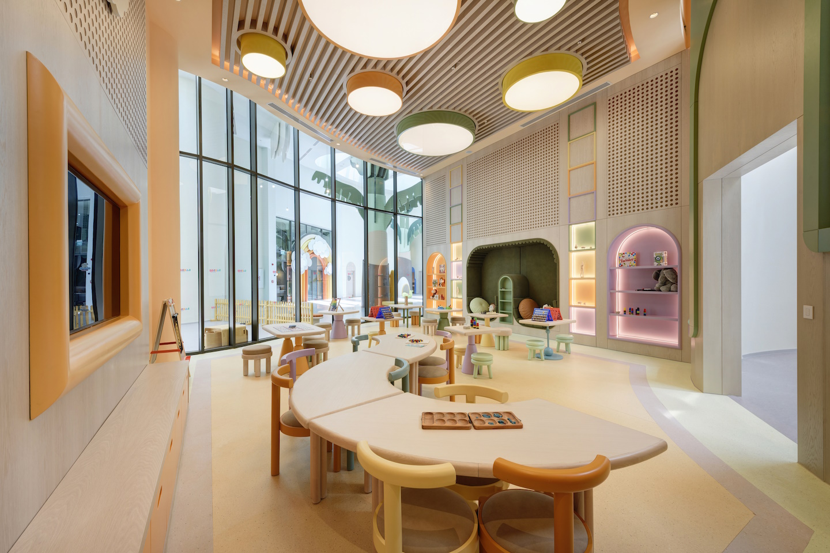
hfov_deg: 104.3
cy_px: 276
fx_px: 323
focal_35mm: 14
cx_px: 415
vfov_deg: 81.2
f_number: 11
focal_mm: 14
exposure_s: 1/10
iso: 400
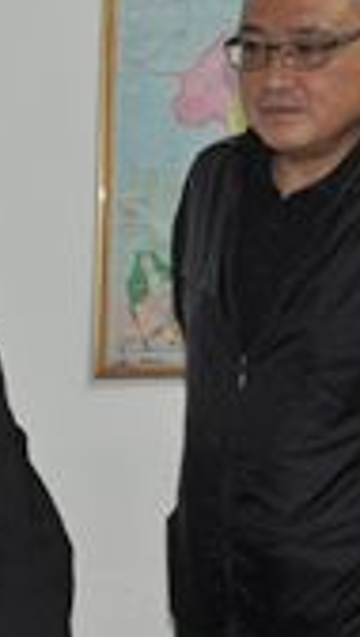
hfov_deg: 10.5
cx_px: -171
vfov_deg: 19.1
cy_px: 398
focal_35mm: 112
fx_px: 1893
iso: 800
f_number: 3.8
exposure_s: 1/60
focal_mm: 24
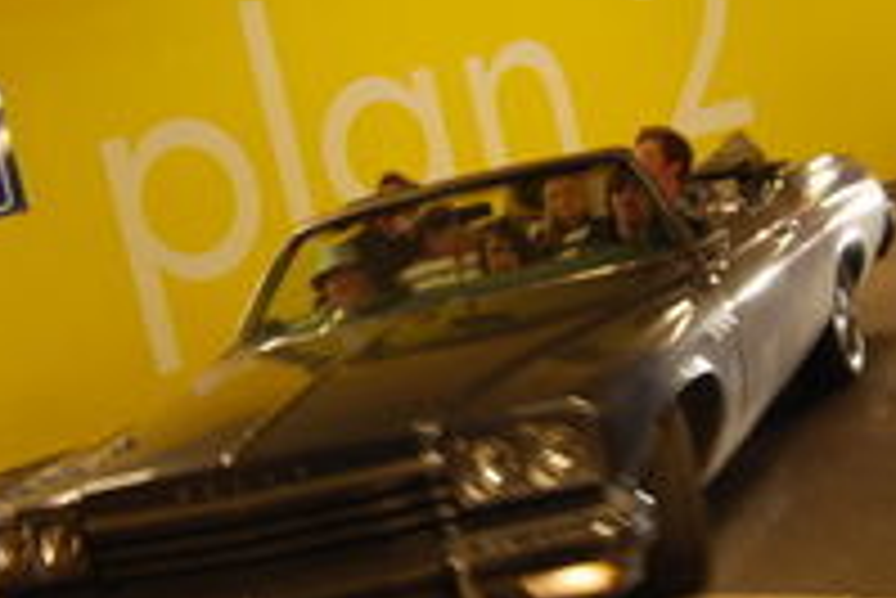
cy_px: 279
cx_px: 347
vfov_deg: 15.7
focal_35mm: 87
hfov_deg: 23.3
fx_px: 2167
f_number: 3.5
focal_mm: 18
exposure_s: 1/13
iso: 400
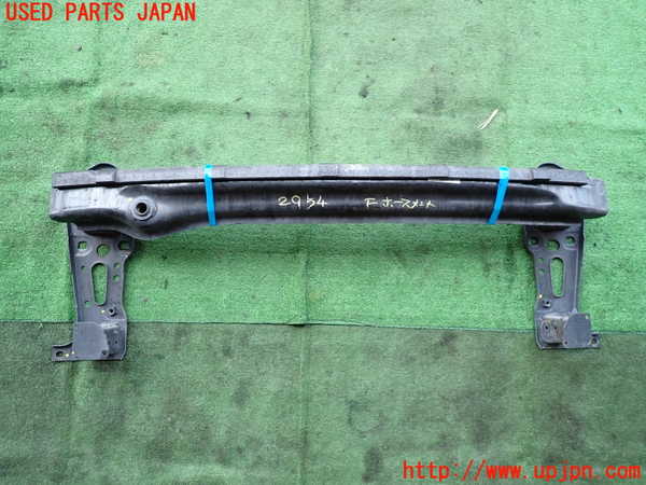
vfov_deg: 54.9
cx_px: 323
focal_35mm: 25
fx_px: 467
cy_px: 242
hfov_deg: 69.4
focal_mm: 4.5
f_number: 2
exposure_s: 1/200
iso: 100
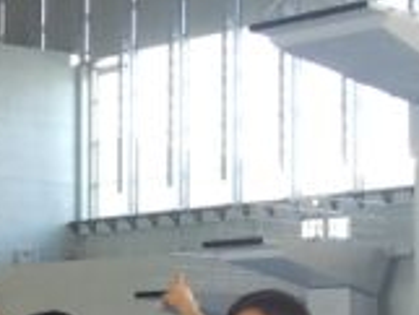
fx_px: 1441
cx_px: -351
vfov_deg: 12.3
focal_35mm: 119
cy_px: 346
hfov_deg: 14.4
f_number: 2.2
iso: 40
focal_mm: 4.12
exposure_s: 1/30
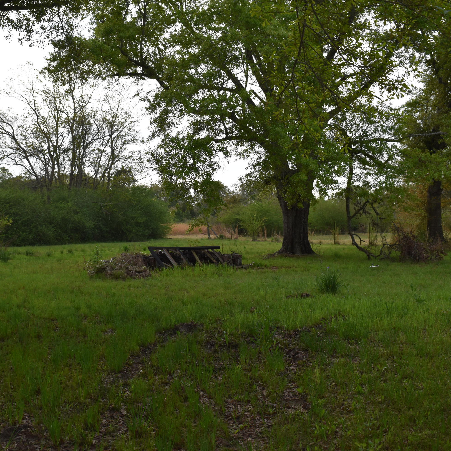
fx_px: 796
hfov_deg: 31.5
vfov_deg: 31.6
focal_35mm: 54
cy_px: 225
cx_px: 164
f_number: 6.3
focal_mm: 28
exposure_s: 1/160
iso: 100
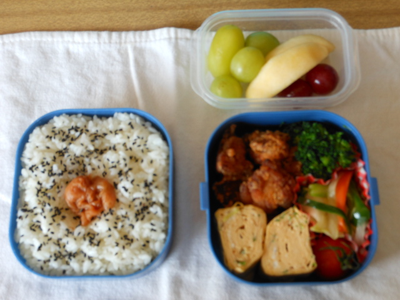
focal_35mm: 45
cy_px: 150
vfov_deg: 32.2
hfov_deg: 42.1
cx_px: 200
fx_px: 520
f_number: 4.6
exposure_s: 1/60
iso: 80
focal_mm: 8.1
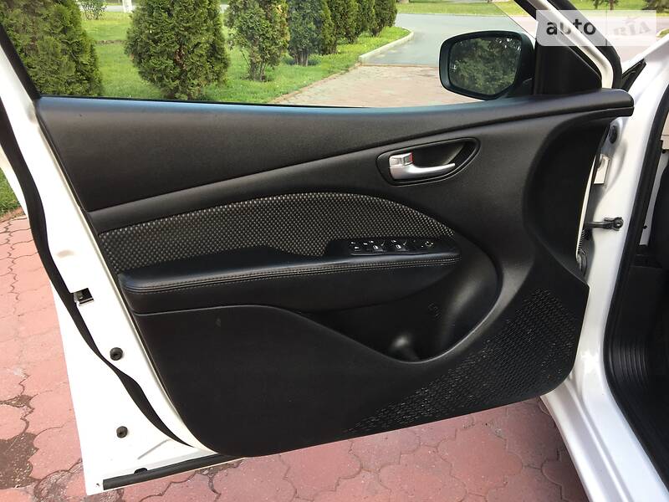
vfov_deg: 48.2
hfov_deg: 61.7
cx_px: 334
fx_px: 560
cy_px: 251
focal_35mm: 29
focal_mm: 4.2
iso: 40
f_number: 2.2
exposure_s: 1/100
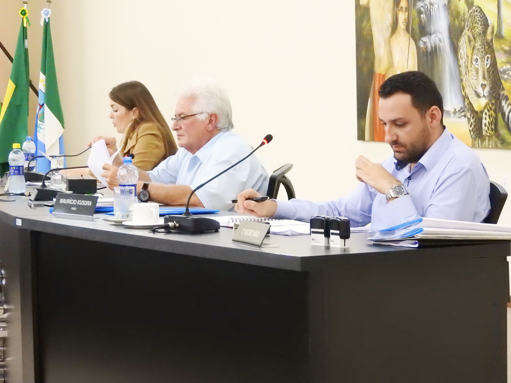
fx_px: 1845
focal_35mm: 125
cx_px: 256
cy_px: 192
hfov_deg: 15.8
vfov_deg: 11.9
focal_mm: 22.4
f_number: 5
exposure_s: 1/20
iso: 1600
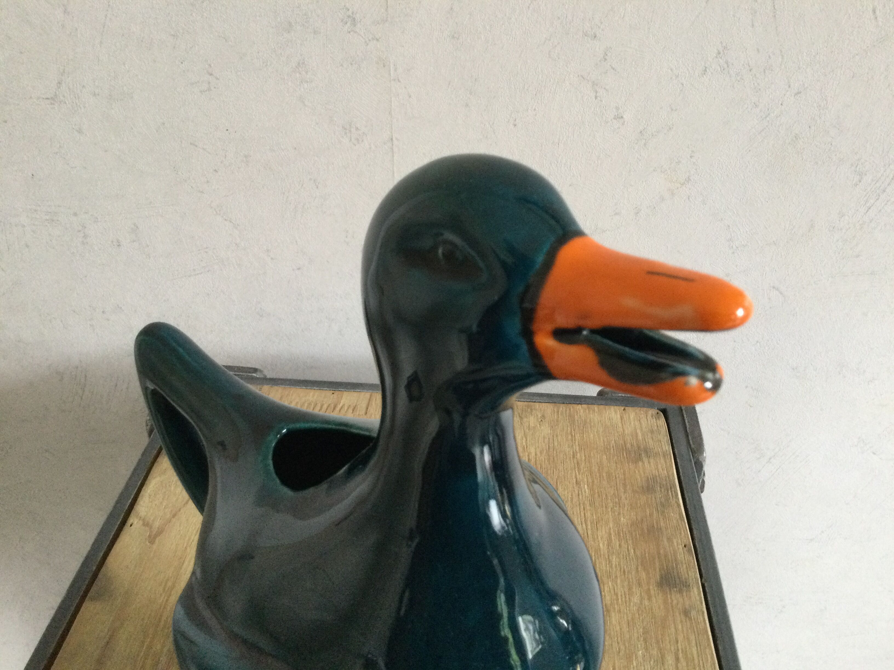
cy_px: 335
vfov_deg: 45.4
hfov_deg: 58.4
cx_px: 447
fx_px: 801
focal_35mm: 31
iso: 200
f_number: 2.4
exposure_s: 1/20
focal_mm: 3.3
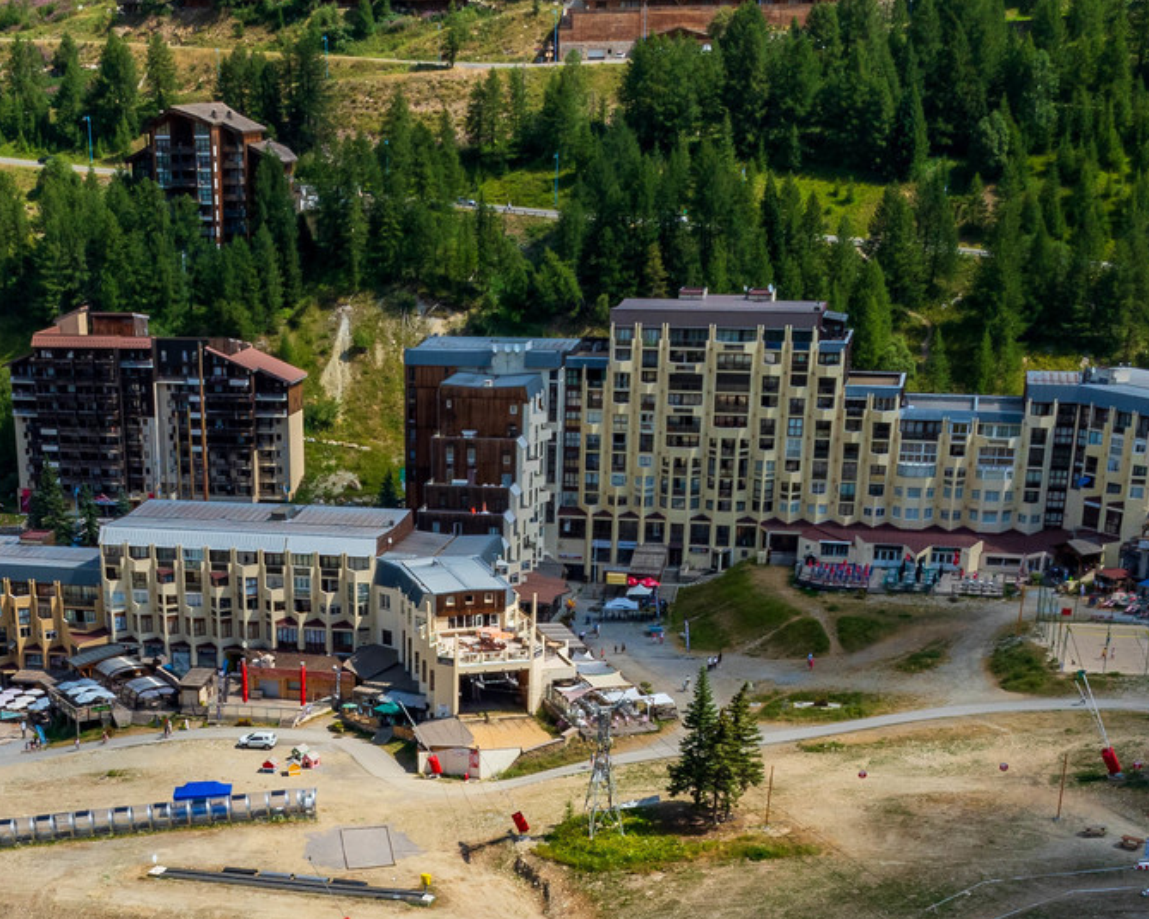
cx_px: 294
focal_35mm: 56
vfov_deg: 25.5
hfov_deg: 33.0
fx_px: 1904
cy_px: 967
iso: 100
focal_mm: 12.3
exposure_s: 1/160
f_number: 11
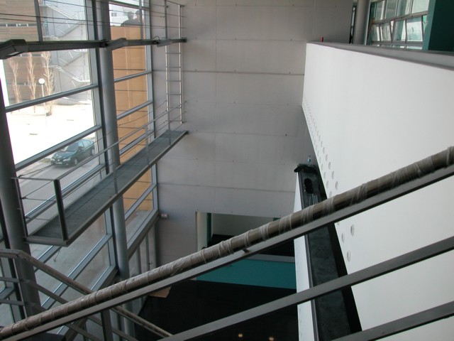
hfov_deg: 63.4
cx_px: 227
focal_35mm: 28
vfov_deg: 49.7
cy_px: 170
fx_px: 367
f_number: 4
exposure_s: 1/150
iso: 100
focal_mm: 7.1
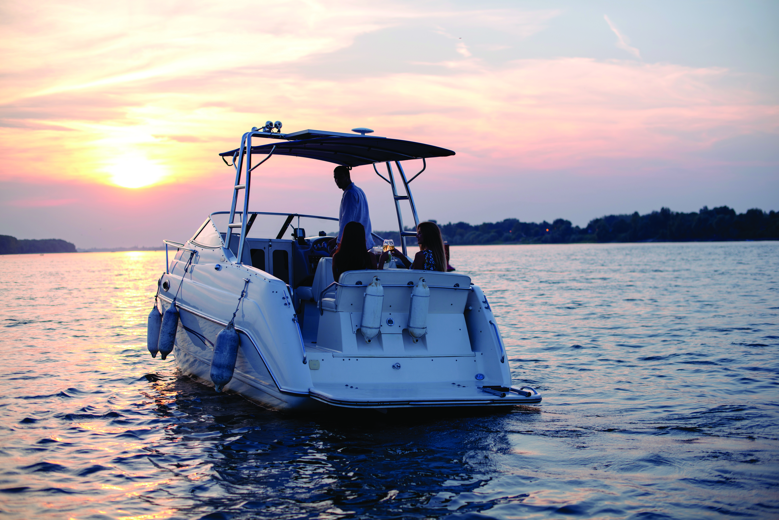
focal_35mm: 50
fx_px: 1082
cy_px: 260
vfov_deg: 27.0
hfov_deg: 39.6
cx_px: 390
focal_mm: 50
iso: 100
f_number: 2.8
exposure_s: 1/500
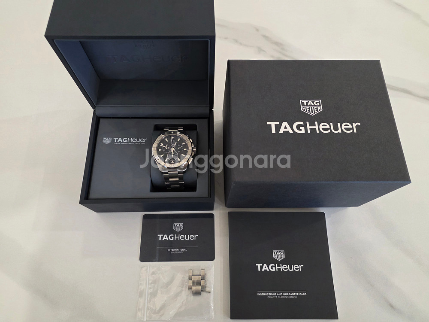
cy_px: 161
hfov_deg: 73.9
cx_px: 214
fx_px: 285
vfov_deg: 58.9
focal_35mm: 23
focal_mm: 6.25
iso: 400
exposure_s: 1/120
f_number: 1.7
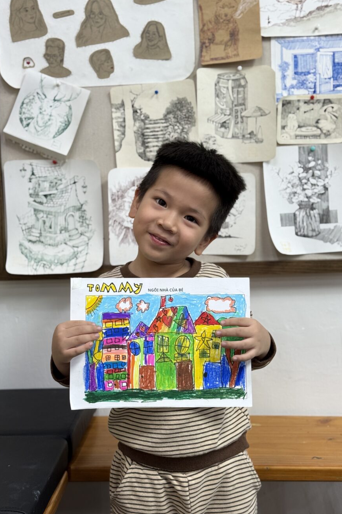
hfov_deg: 26.5
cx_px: 180
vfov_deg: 38.9
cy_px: 252
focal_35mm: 51
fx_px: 727
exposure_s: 1/100
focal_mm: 6.76
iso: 80
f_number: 1.78
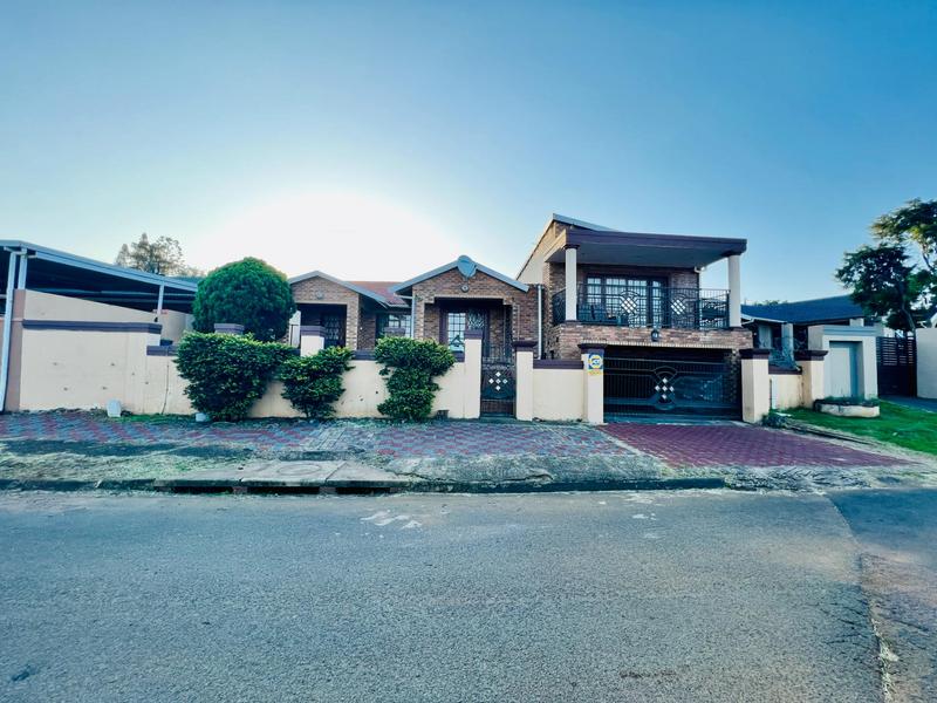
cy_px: 352
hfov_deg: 106.2
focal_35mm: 13
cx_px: 468
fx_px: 352
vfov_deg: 89.9
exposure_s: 1/378
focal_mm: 1.57
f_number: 1.8
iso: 32
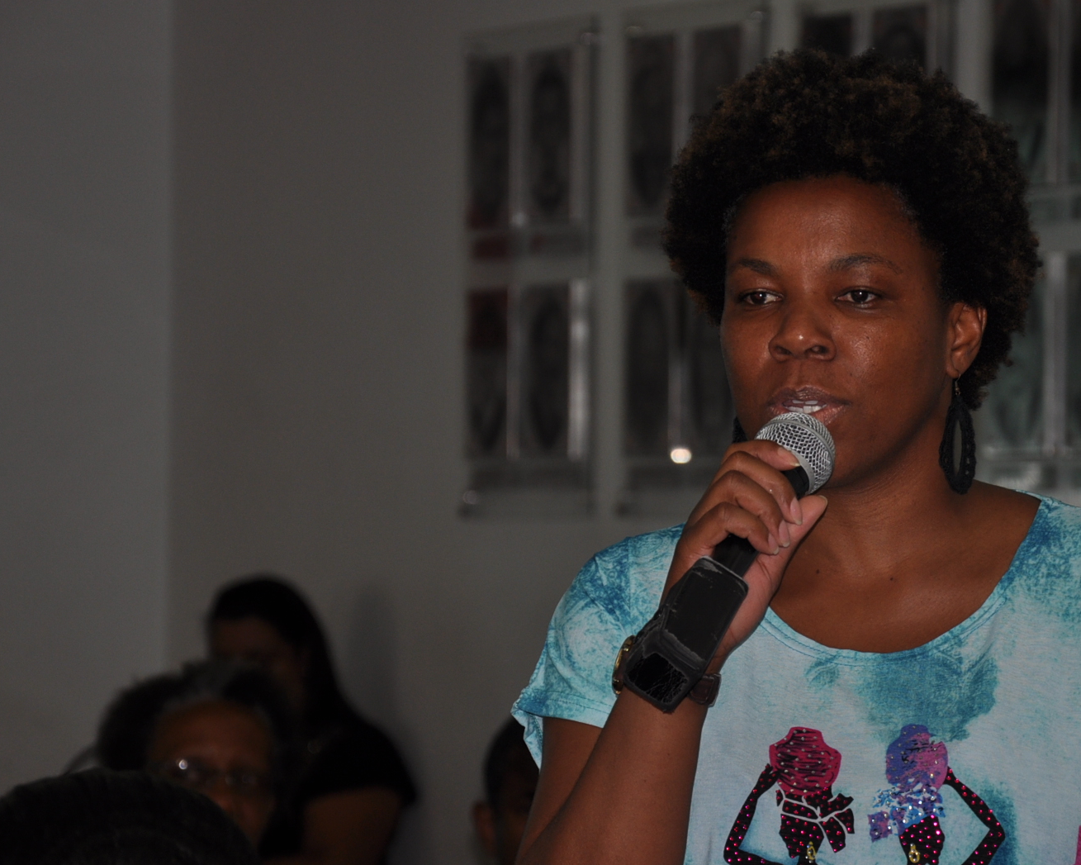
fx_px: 7734
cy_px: 459
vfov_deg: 6.4
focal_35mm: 242
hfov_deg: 8.0
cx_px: 731
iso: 200
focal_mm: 105
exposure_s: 1/60
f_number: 5.6
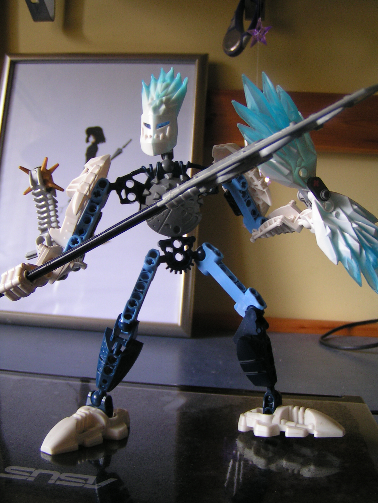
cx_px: 189
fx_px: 553
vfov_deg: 49.0
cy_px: 252
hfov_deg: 37.7
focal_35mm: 38
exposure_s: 1/40
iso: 80
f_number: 2.8
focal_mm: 5.8
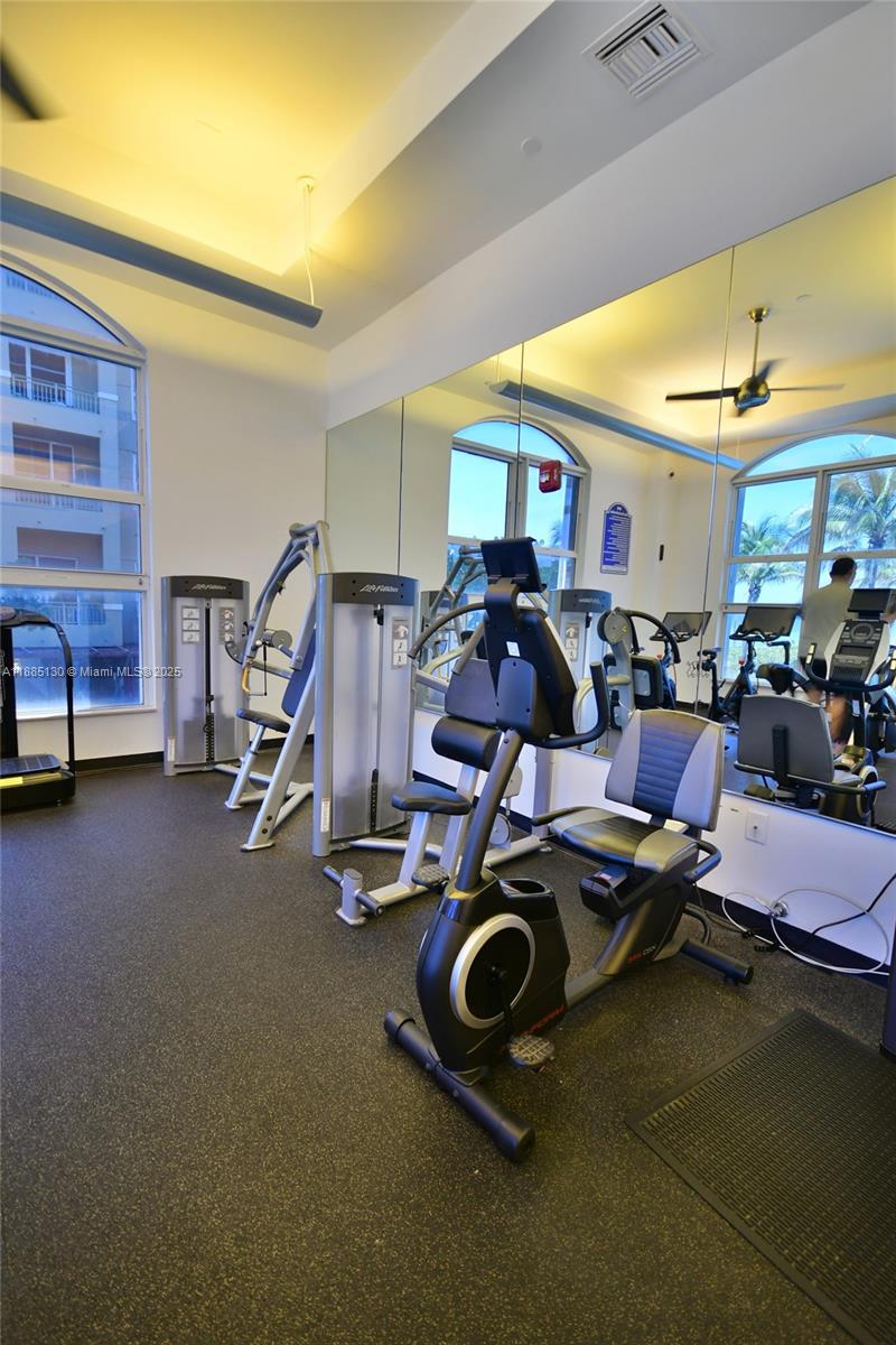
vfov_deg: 100.4
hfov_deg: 77.3
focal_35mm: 15
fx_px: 560
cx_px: 448
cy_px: 672
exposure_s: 1/25
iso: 800
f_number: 4
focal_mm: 10
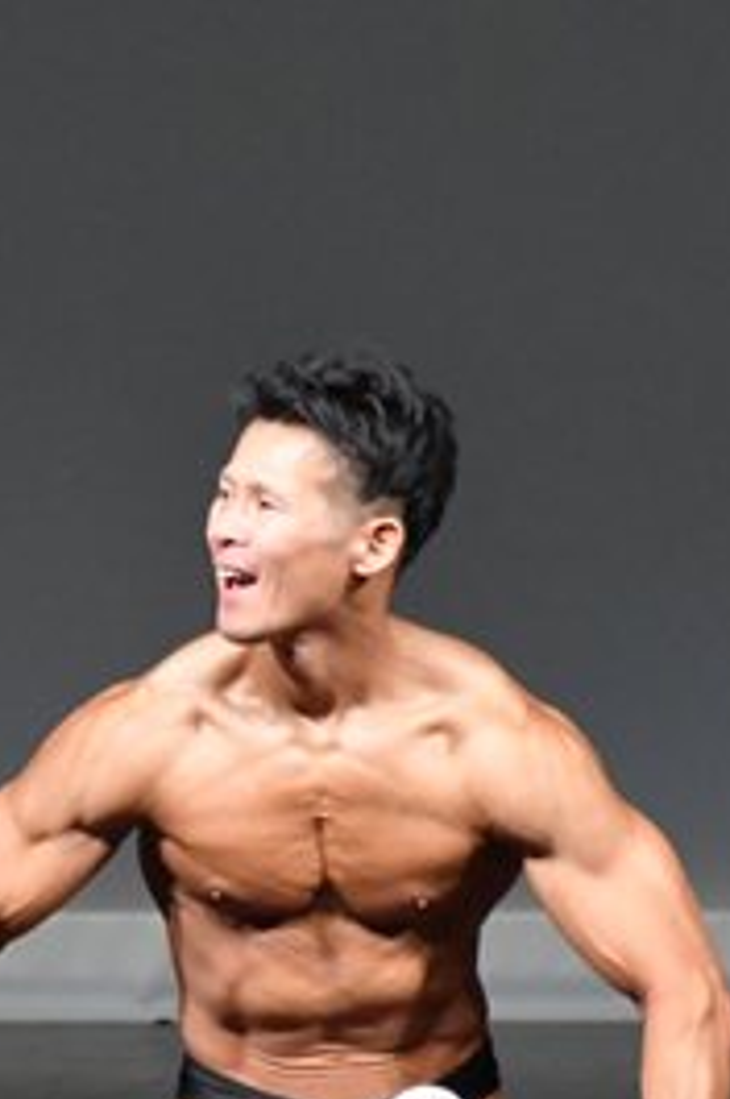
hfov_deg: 1.5
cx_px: -454
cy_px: 933
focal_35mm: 922
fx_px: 28116
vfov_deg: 2.2
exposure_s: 1/400
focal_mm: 210
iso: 5000
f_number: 5.6
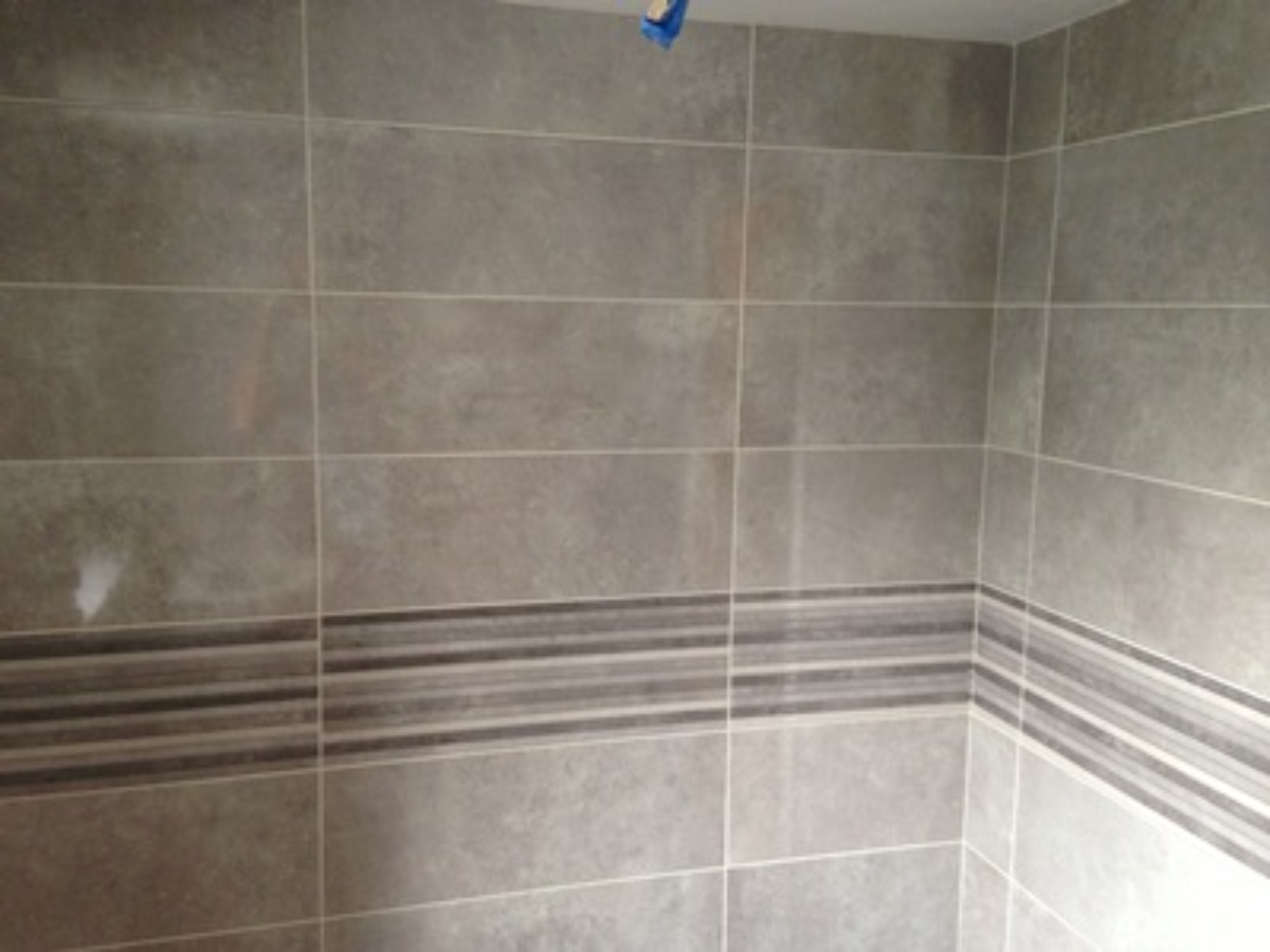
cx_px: 635
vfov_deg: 42.9
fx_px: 1211
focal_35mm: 33
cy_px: 476
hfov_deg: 55.4
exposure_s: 1/20
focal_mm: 4.13
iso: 160
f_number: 2.4
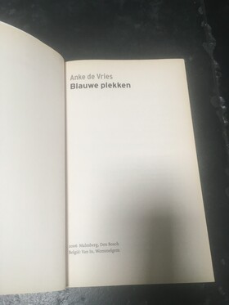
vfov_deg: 61.6
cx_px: 114
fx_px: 256
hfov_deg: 48.3
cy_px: 152
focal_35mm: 29
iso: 100
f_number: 2.2
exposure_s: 1/33
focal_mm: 4.15
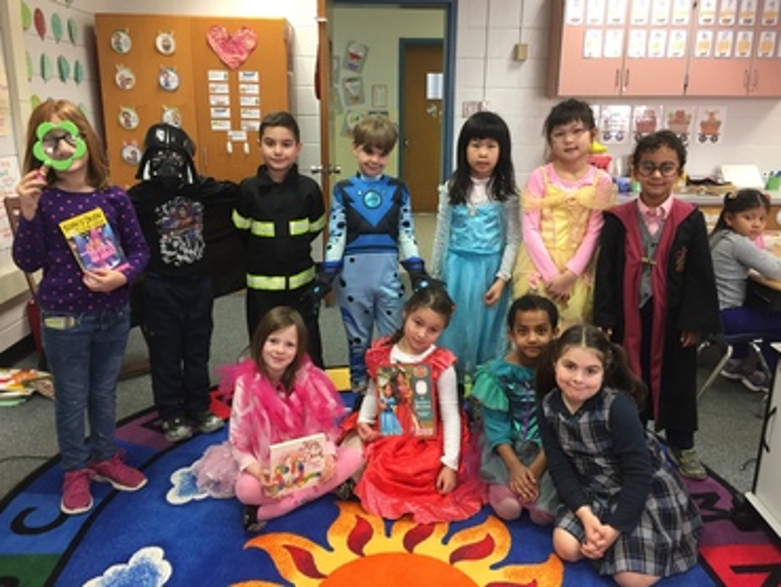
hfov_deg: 61.6
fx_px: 655
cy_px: 294
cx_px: 390
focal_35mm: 29
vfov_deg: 48.3
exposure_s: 1/30
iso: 100
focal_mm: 4.15
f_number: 2.2
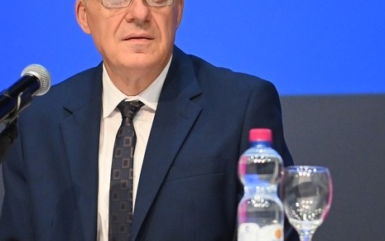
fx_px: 1931
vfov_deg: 7.1
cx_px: 142
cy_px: 51
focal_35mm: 184
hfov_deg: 11.4
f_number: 2.8
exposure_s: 1/320
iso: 6400
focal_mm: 70
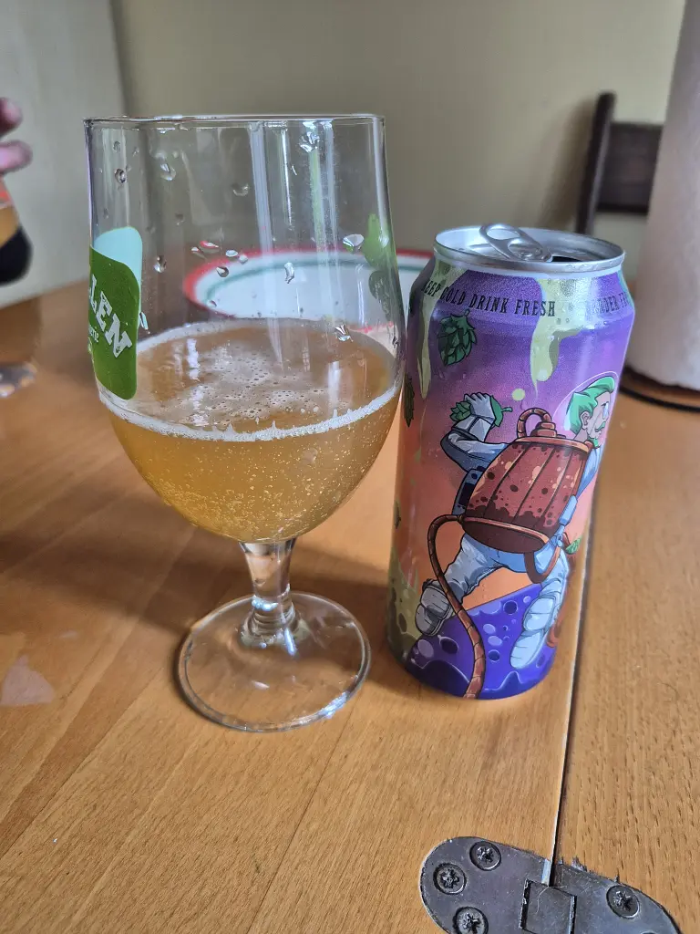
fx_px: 620
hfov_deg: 58.9
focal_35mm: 23
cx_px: 350
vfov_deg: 73.9
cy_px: 467
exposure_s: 1/120
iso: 320
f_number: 1.8
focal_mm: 5.4
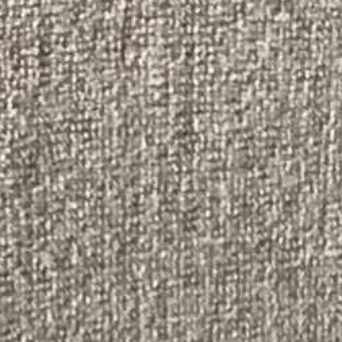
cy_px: -105
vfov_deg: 10.4
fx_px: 1833
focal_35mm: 164
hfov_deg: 9.5
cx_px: -464
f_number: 2.4
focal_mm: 3.3
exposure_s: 1/33
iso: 400
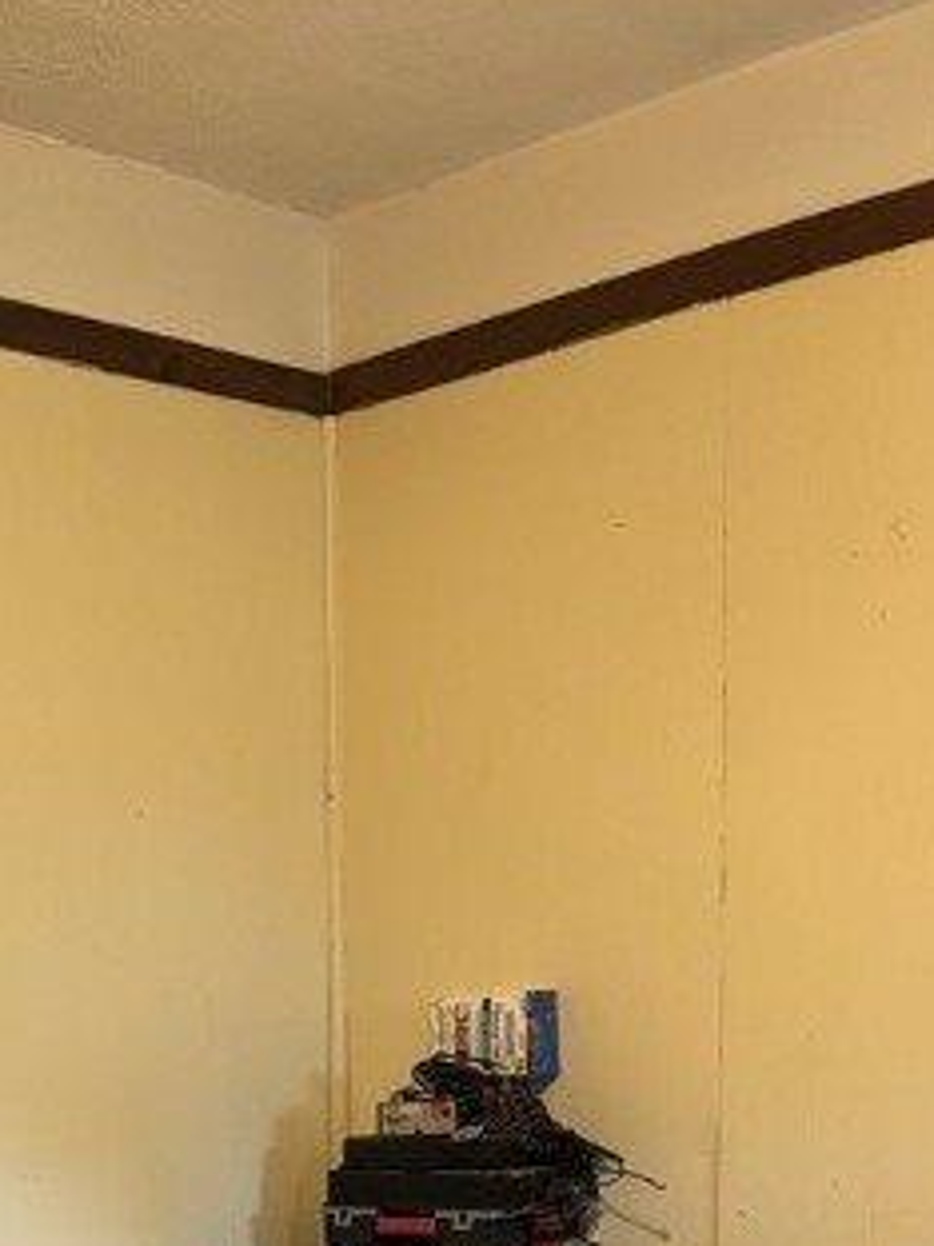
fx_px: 2302
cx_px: 60
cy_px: 1494
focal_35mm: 64
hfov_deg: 22.3
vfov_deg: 26.8
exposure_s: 1/40
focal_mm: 5.96
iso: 500
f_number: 1.6
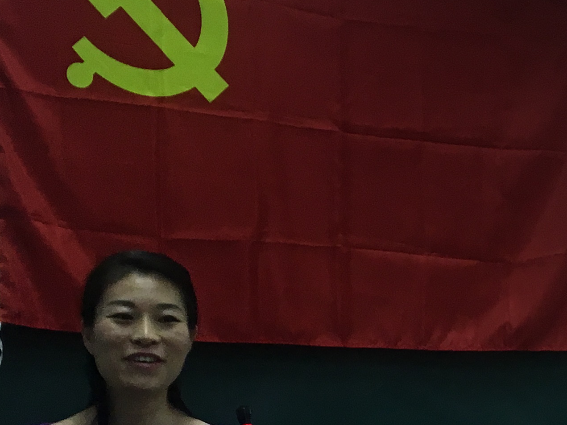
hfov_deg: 20.6
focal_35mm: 92
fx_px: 1507
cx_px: 582
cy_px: 397
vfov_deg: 15.8
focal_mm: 4.15
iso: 32
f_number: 2.2
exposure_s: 1/33
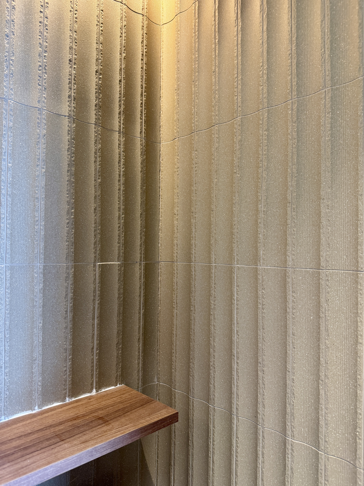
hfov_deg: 56.8
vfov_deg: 71.6
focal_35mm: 24
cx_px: 182
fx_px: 336
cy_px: 243
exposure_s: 1/50
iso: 250
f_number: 1.78
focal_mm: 6.76
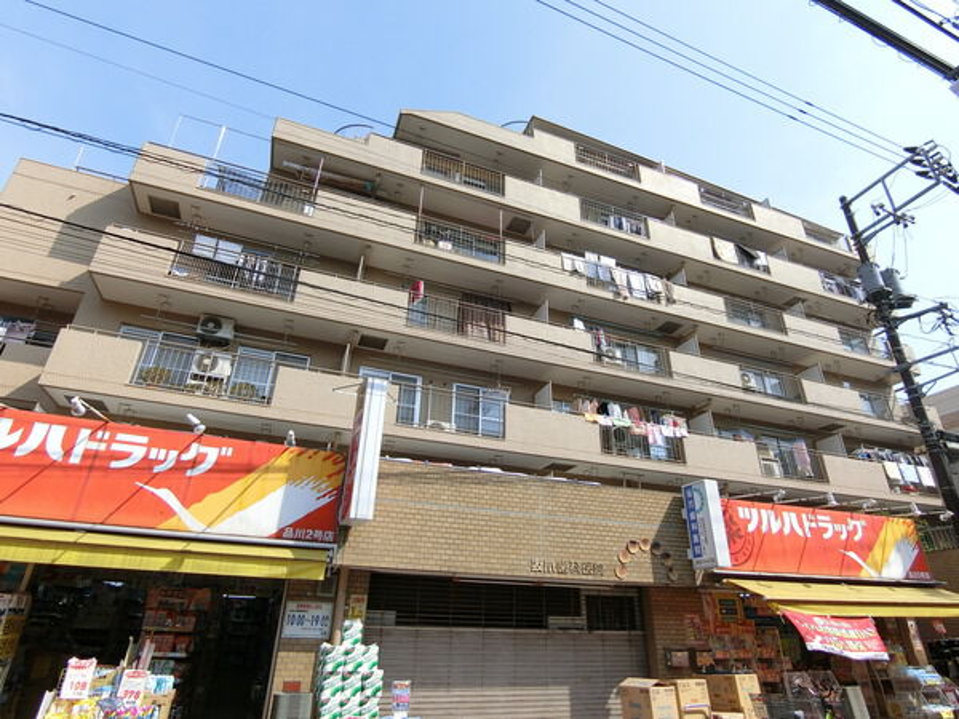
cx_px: 480
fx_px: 526
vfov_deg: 68.7
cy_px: 360
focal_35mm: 19
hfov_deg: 84.7
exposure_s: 1/1250
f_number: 2.7
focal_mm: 4.06
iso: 80
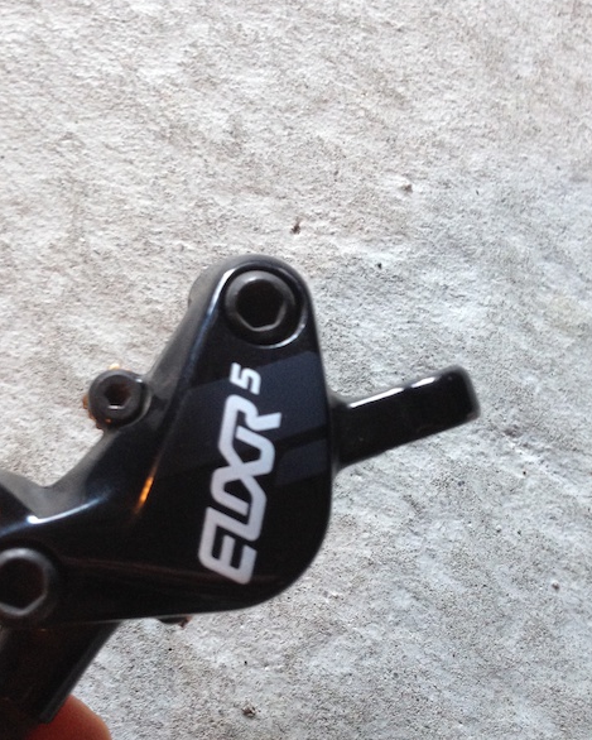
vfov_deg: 42.0
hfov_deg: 34.1
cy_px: 366
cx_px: 255
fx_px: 963
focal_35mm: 44
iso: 160
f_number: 2.4
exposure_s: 1/20
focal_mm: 4.12
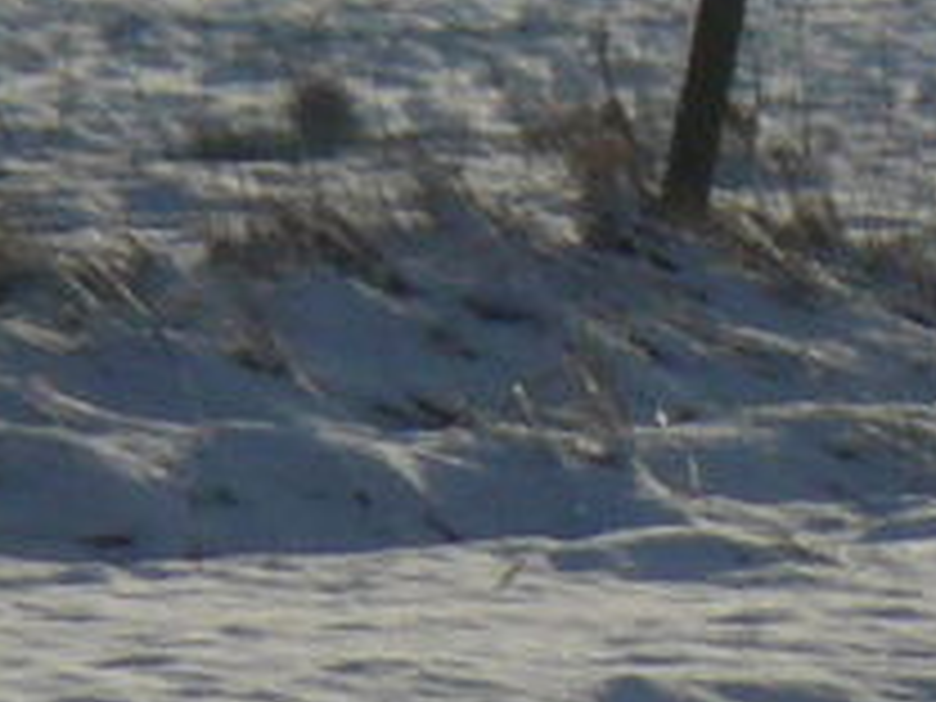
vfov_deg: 0.5
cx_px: 1282
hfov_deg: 0.7
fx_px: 80875
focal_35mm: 2991
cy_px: 1814
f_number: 8
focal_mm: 72
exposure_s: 1/800
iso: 100
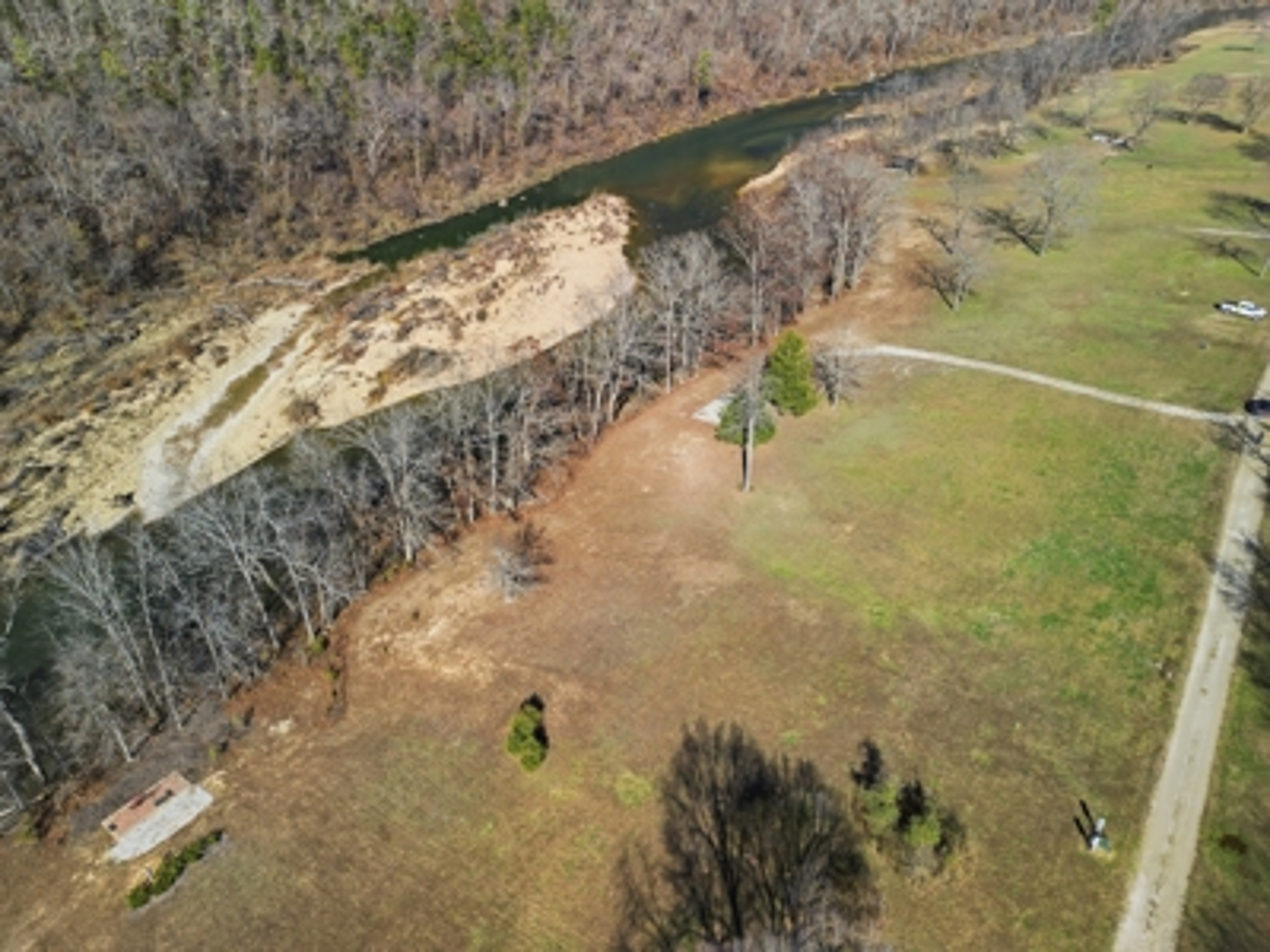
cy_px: 476
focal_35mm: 24
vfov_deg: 56.8
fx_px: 881
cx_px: 635
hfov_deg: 71.6
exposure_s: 1/1000
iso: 100
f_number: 1.7
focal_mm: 6.7
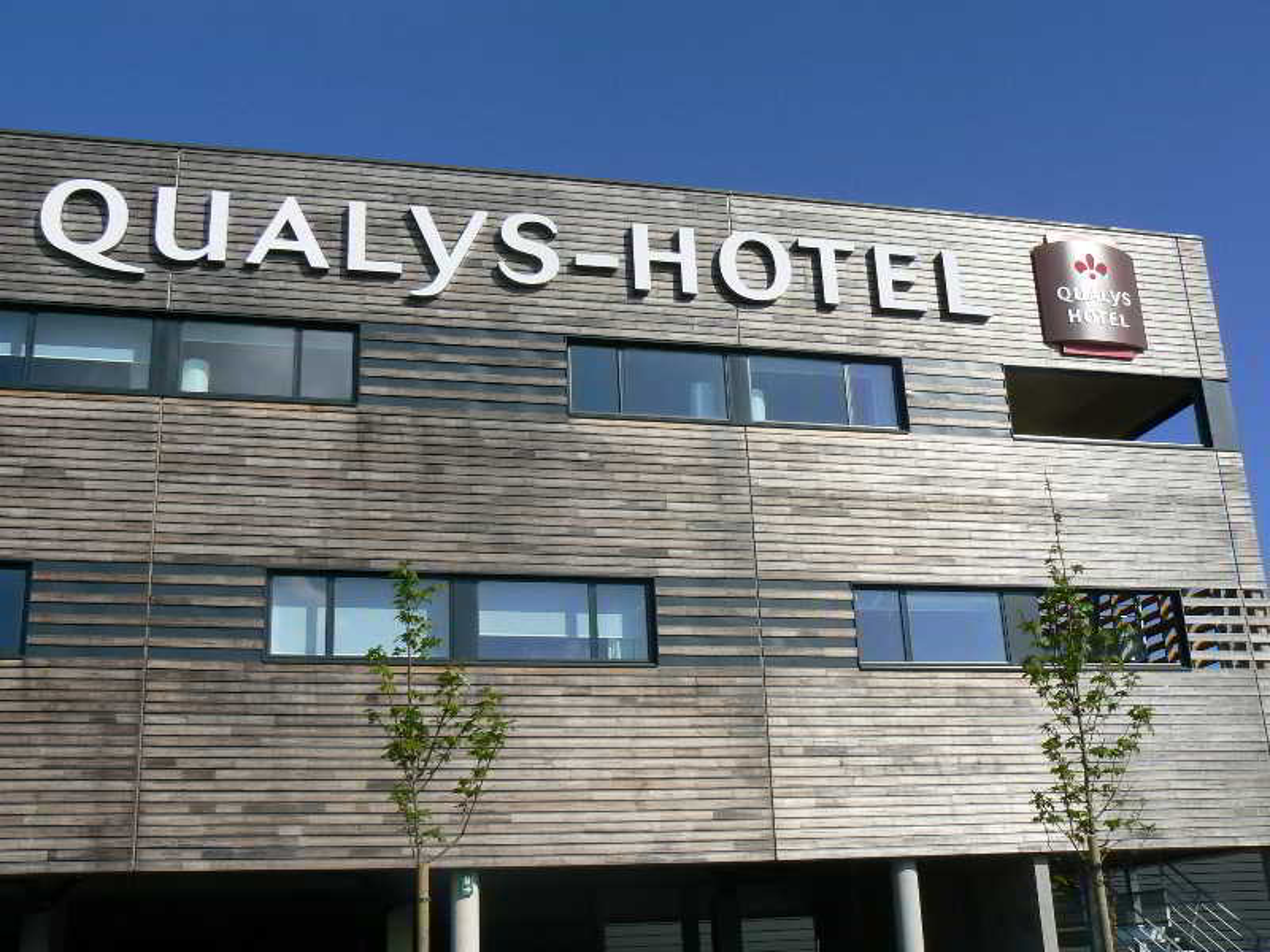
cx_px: 635
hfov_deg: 45.8
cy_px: 476
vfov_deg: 35.1
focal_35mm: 41
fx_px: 1504
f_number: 7.1
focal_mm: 6.9
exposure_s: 1/400
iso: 80
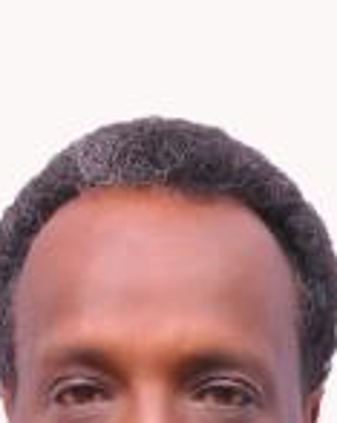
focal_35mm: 172
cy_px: 624
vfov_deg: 10.8
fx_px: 2151
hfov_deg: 9.0
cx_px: 118
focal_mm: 40
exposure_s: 1/125
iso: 640
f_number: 11
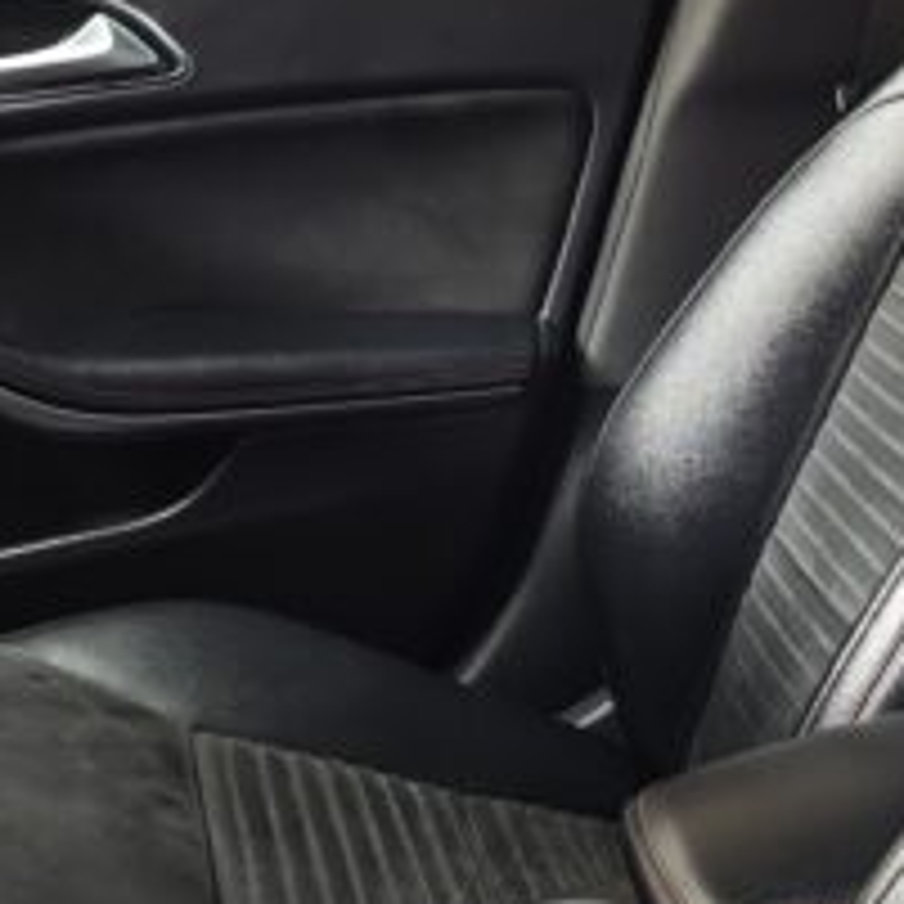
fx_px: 2393
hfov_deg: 20.8
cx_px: 850
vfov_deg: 21.2
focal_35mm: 81
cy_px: 216
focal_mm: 6.55
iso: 200
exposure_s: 1/50
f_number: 1.62
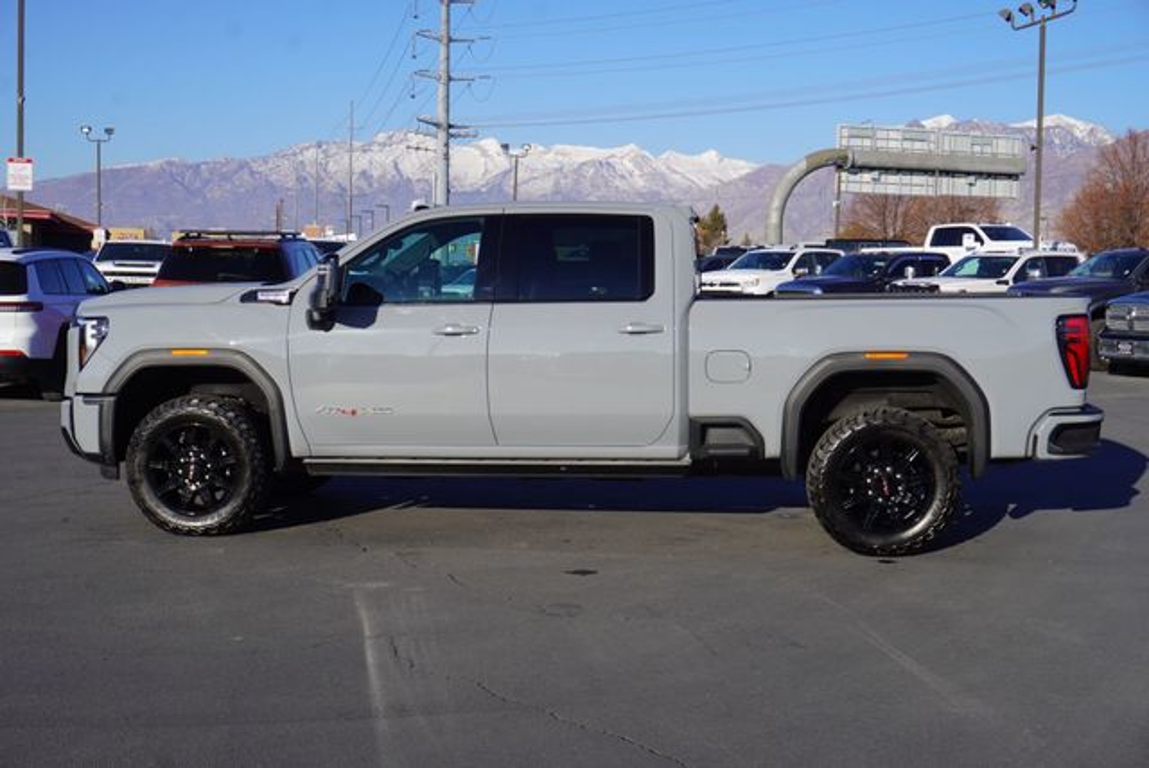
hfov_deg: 42.3
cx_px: 574
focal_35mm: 46
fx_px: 1485
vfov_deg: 29.0
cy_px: 384
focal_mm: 31
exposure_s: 1/160
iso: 100
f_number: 11
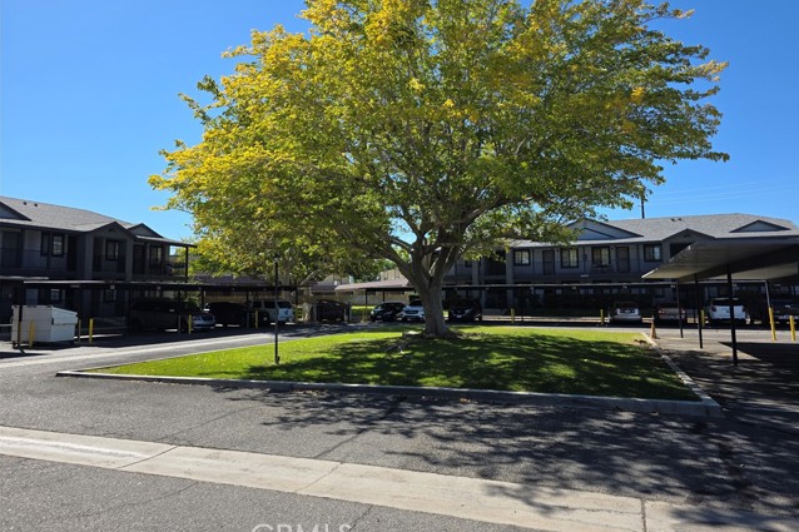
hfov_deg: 73.8
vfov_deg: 53.1
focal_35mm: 24
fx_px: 532
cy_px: 253
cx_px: 400
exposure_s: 1/4333
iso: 80
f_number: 1.7
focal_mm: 6.3
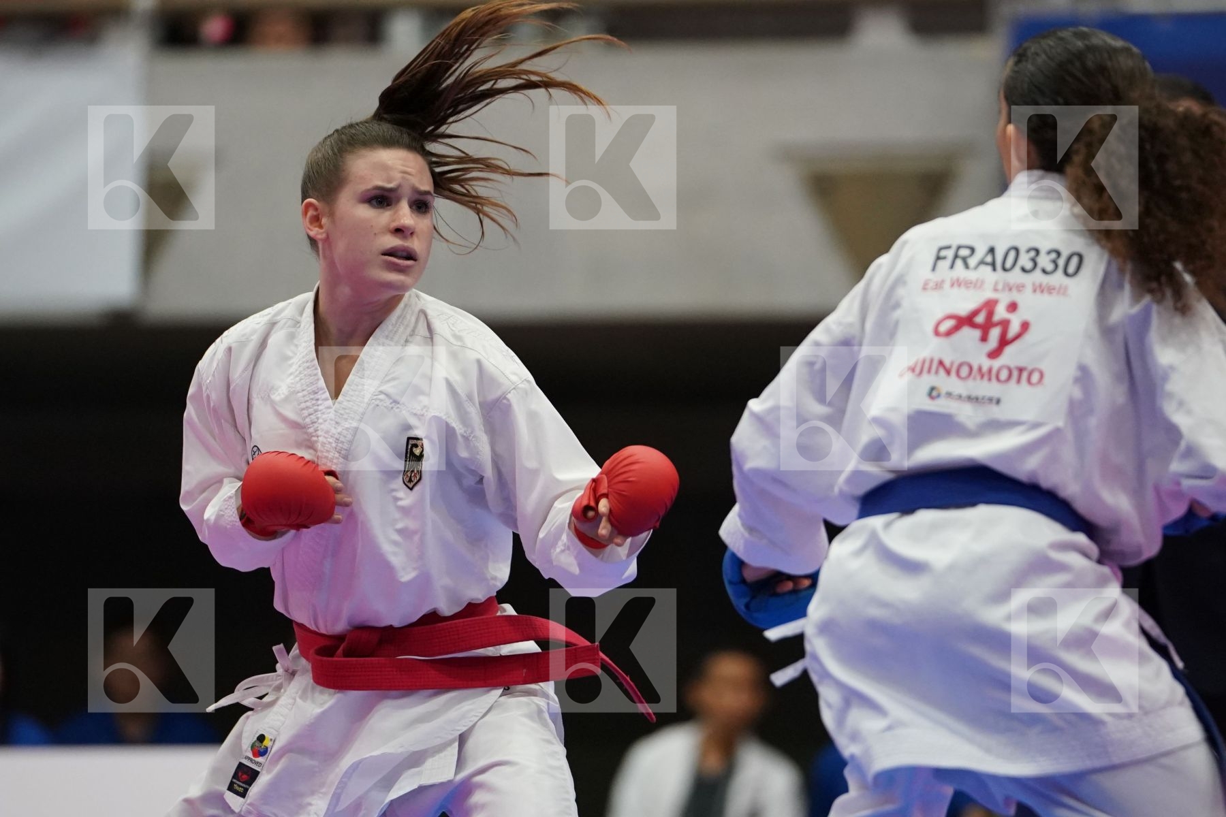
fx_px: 9909
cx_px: 613
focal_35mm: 291
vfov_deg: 4.7
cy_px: 408
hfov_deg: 7.1
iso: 3200
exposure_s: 1/1000
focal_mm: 194
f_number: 2.8
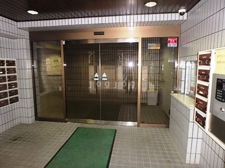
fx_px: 136
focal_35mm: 21
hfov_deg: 79.0
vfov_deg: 63.4
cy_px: 84
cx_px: 112
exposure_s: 1/30
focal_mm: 3.7
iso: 500
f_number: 3.5
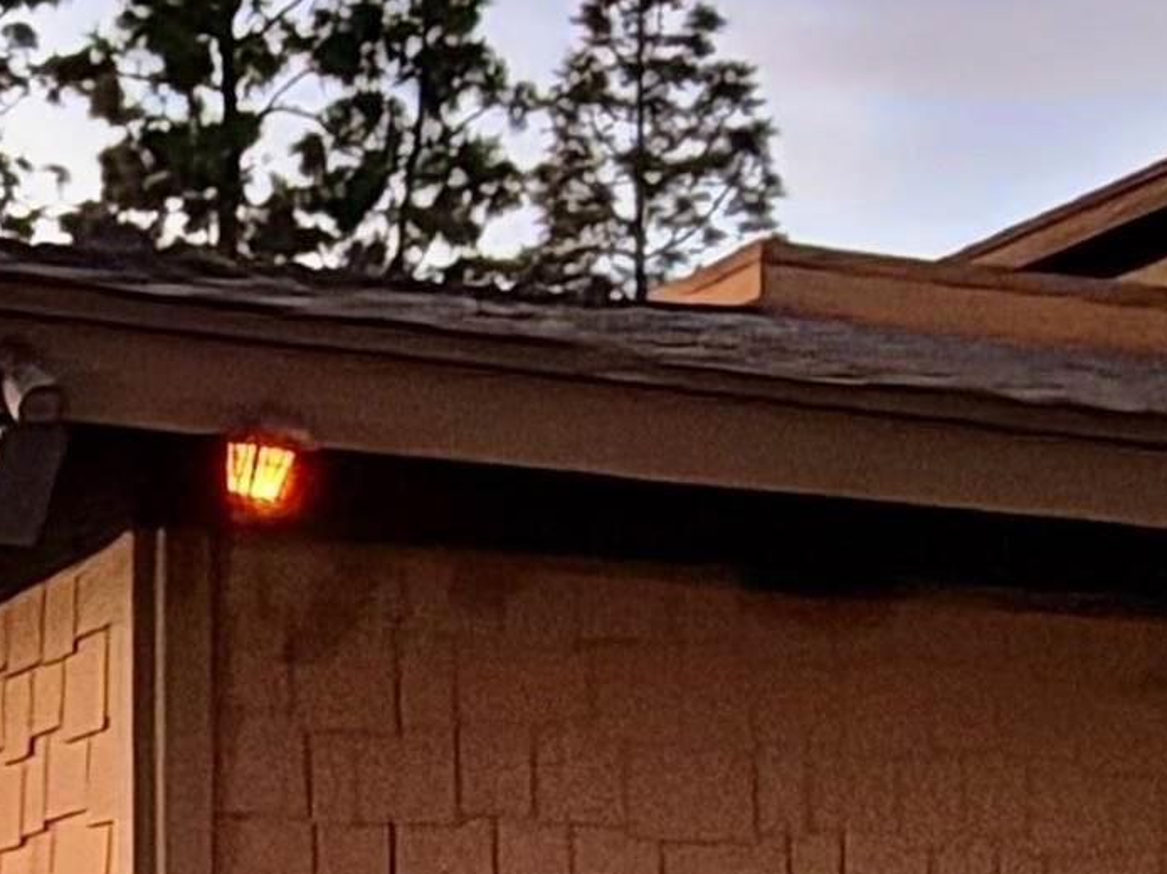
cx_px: 422
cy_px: 1061
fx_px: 2089
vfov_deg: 21.8
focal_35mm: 62
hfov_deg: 31.0
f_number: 2.2
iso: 800
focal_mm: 2.22
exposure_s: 1/15
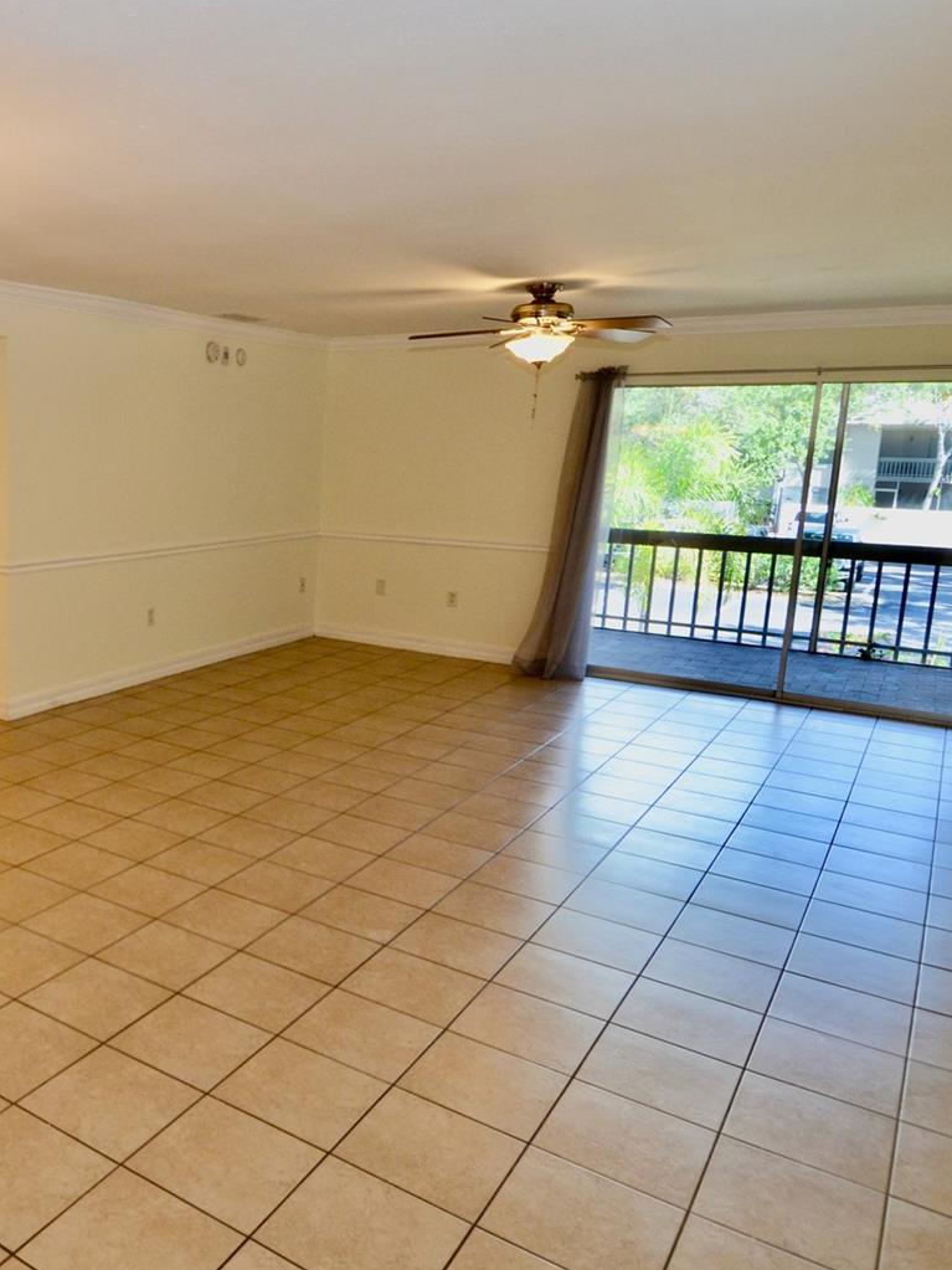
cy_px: 634
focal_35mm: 27
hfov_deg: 46.4
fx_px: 990
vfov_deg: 65.3
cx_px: 98
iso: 400
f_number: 5.6
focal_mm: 12
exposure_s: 1/125
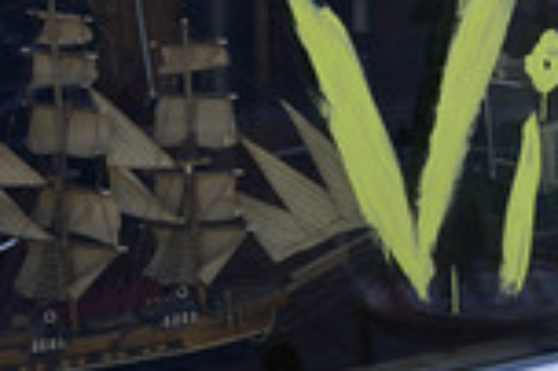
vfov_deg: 13.4
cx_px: 501
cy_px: -125
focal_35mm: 98
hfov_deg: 20.4
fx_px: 1517
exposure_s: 1/125
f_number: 8
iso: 160
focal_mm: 33
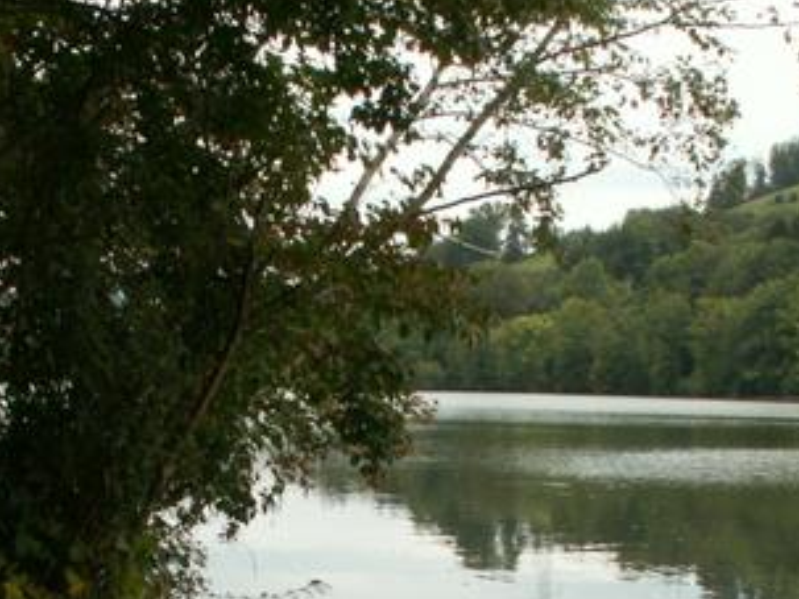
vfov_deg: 19.5
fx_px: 1707
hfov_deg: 26.3
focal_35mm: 74
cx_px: 353
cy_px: 541
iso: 50
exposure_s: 1/50
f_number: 7.1
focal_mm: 5.86
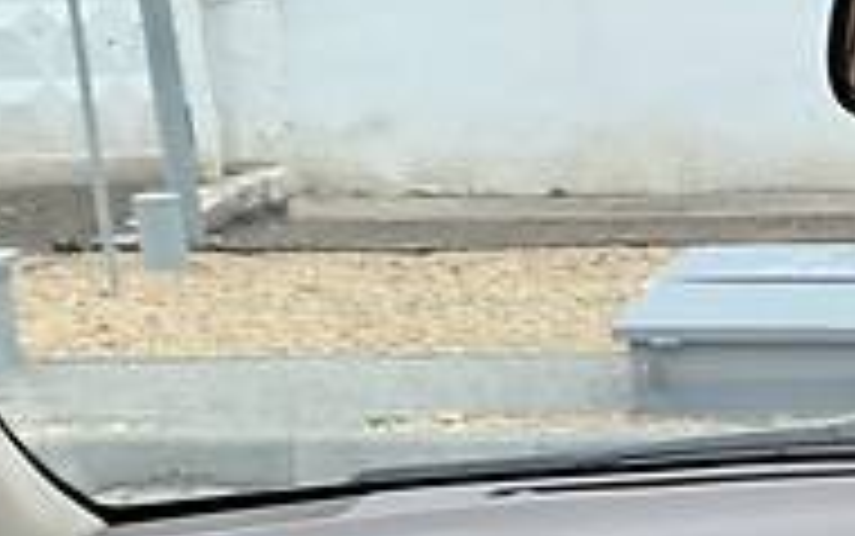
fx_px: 2705
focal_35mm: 116
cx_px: 1224
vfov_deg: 10.4
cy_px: 1077
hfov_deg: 16.6
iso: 64
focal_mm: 4.2
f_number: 1.8
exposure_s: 1/121
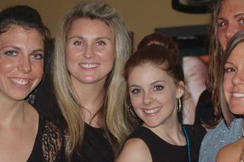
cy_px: 93
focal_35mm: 133
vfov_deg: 10.3
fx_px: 899
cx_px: 114
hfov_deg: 15.5
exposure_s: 1/60
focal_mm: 55
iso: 400
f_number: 4
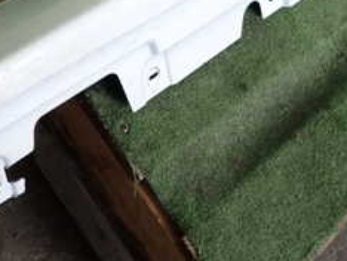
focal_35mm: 64
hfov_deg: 30.2
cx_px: 190
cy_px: -31
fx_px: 642
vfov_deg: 21.7
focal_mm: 4.5
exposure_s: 1/125
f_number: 2
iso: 125
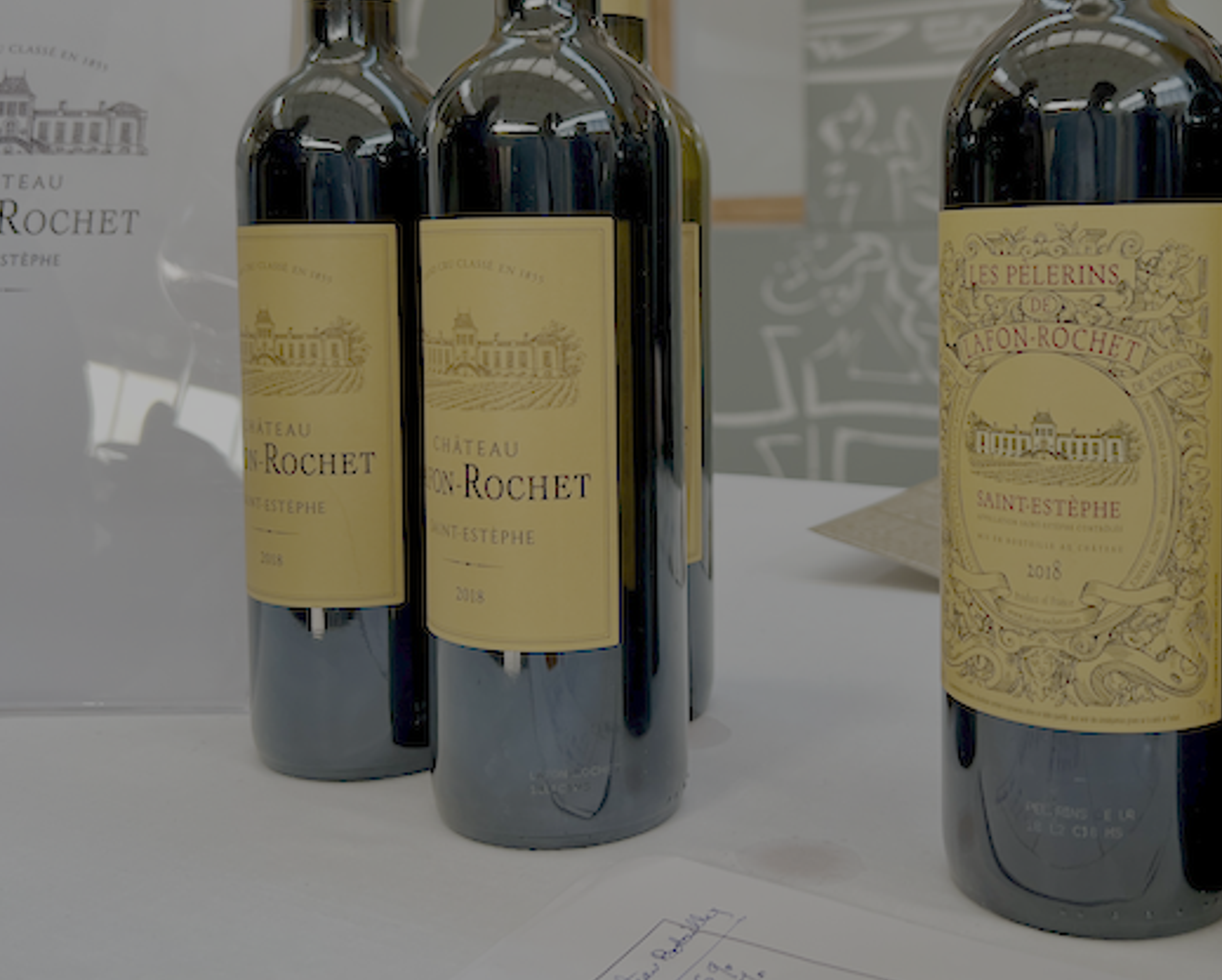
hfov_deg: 47.7
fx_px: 1375
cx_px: 720
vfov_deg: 38.6
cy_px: 307
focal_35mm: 38
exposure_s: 1/100
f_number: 1.5
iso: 64
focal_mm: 5.7
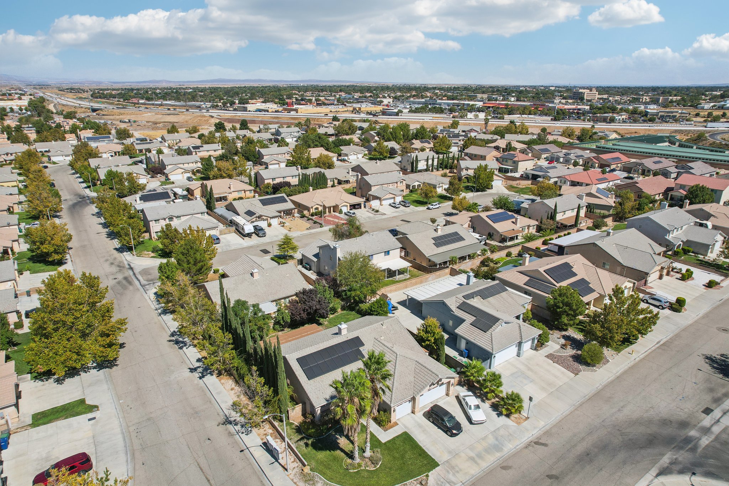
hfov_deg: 78.6
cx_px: 364
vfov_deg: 57.2
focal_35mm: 22
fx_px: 445
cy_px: 243
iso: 100
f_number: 2.8
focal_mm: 8.4
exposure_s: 1/3200
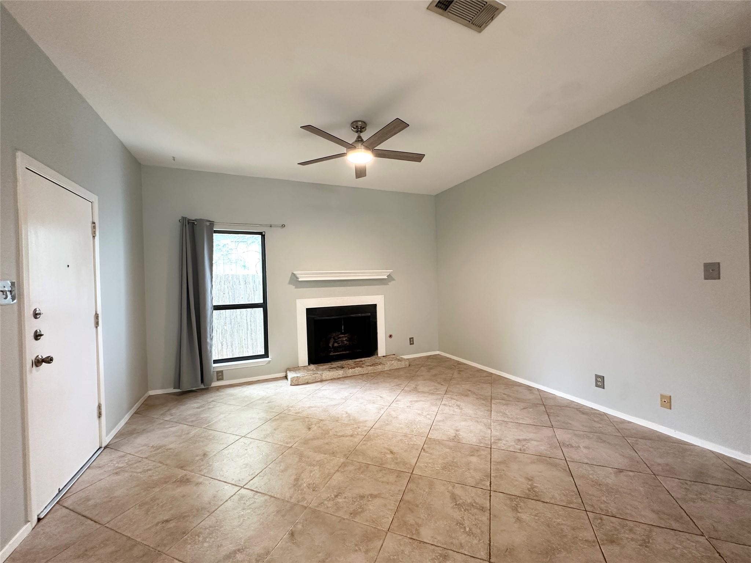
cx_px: 376
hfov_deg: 102.1
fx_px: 304
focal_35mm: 14
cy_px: 282
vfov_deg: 85.7
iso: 250
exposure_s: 1/60
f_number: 2.2
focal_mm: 2.22
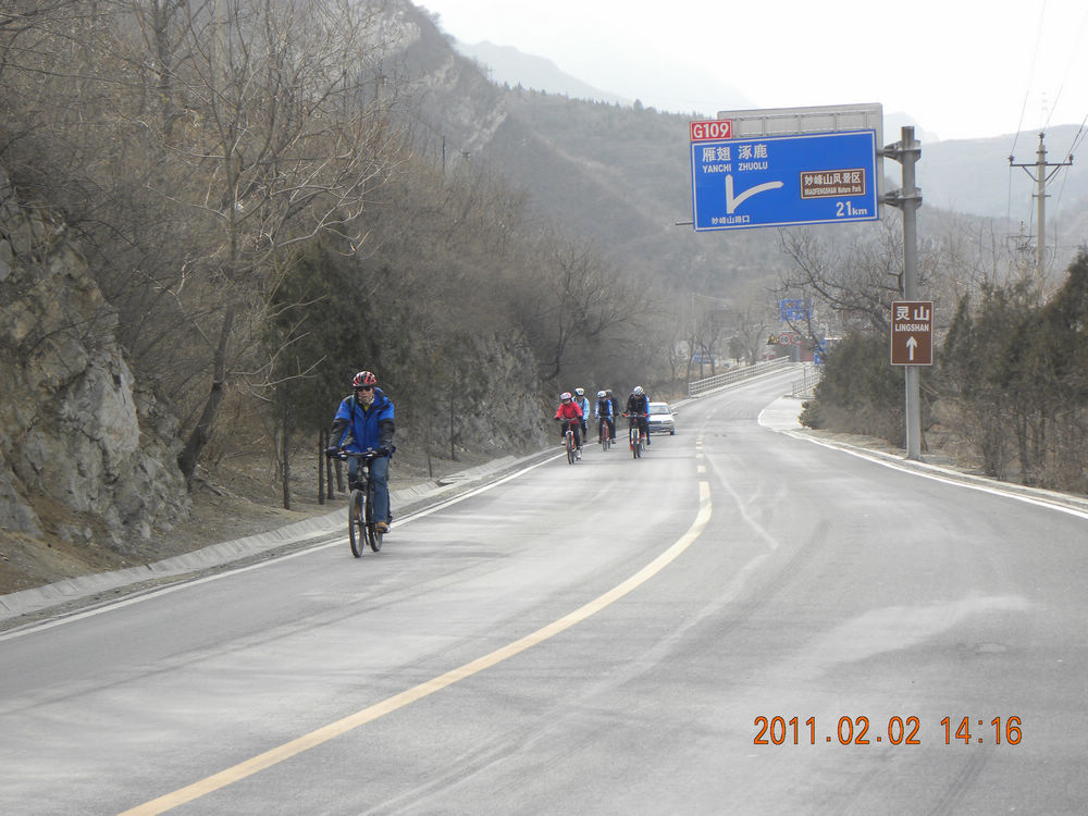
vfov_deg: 15.6
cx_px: 544
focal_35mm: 95
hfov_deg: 20.7
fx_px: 2986
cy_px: 408
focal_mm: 16.9
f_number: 4
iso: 64
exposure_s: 1/135
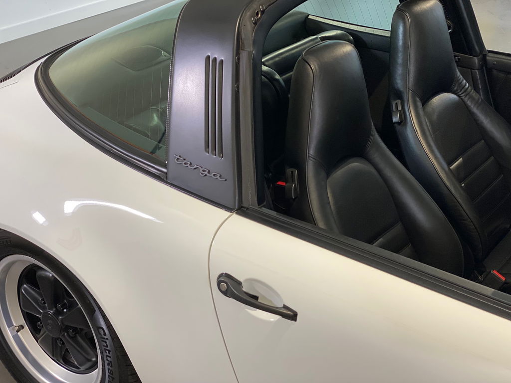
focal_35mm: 52
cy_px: 192
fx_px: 768
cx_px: 256
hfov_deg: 36.8
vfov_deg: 28.0
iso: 200
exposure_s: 1/40
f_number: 2
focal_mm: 6
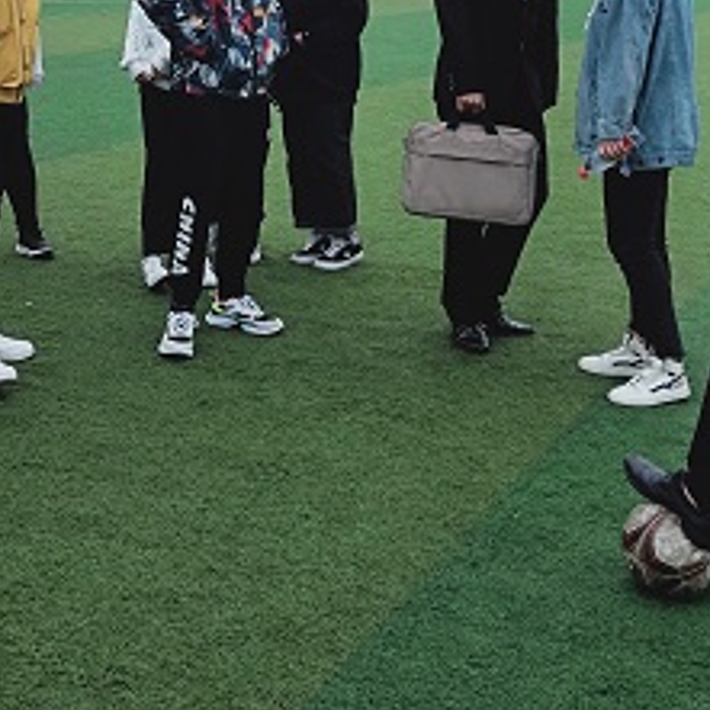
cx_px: 154
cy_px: 32
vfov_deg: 25.8
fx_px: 1485
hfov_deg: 26.4
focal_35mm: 64
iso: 40
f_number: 1.7
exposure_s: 1/103
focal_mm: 4.28
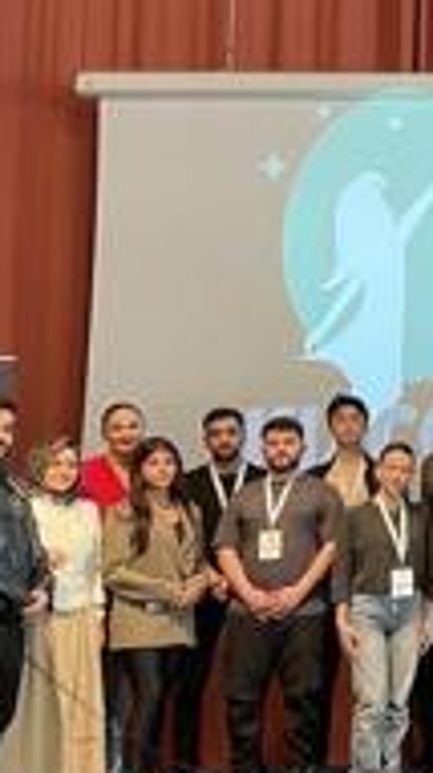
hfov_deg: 12.2
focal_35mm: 81
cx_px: 1000
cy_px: 299
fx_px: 1658
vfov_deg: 26.2
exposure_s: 1/50
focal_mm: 4.2
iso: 320
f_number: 1.6
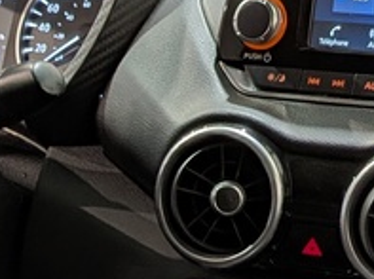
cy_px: 372
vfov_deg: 11.5
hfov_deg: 15.6
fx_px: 1348
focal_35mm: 125
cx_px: 38
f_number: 1.7
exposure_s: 1/25
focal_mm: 4.53
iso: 44
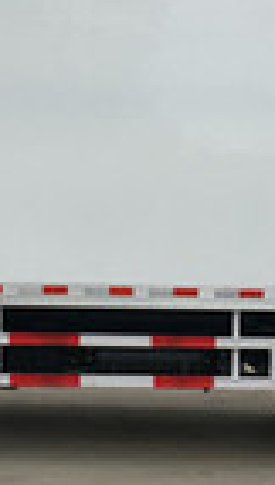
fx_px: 1135
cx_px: 177
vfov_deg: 24.1
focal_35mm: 88
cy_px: 219
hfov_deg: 13.8
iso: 25
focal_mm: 4.15
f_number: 2.2
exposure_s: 1/1083
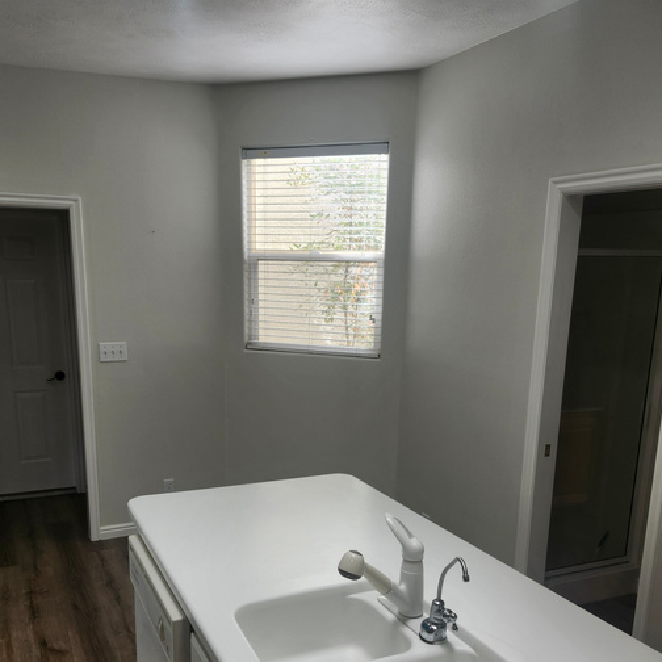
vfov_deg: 51.6
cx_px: 302
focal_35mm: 31
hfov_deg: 52.5
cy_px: 439
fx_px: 671
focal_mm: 5.54
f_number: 1.8
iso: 50
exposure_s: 1/120
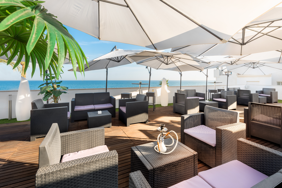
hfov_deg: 104.2
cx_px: 141
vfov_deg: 81.3
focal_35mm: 14
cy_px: 94
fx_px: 110
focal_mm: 14
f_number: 9
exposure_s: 1/100
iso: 100
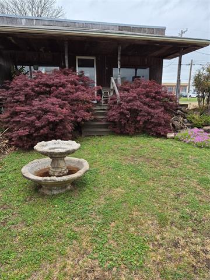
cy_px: 140
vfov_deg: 73.9
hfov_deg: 58.9
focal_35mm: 23
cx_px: 105
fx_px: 186
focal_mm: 5.4
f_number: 1.8
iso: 80
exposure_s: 1/2392
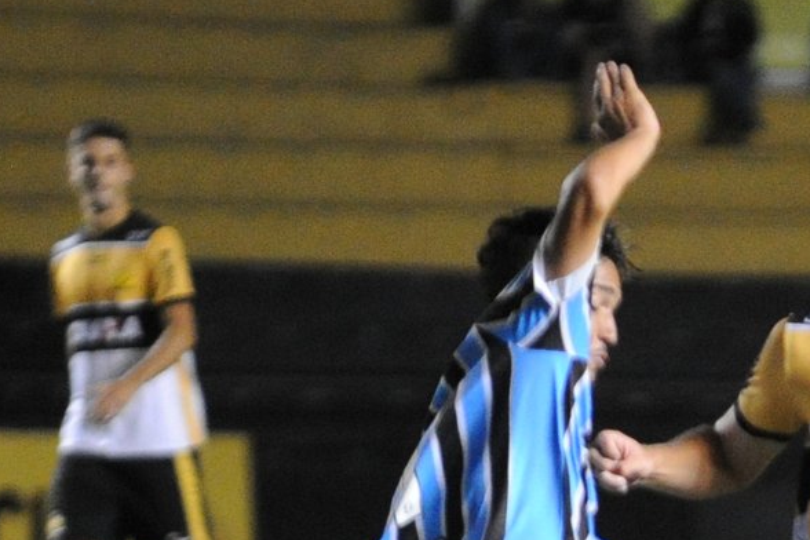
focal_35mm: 680
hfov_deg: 3.0
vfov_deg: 2.0
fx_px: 15299
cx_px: 854
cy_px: 527
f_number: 2.8
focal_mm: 200
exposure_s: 1/1250
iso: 6400
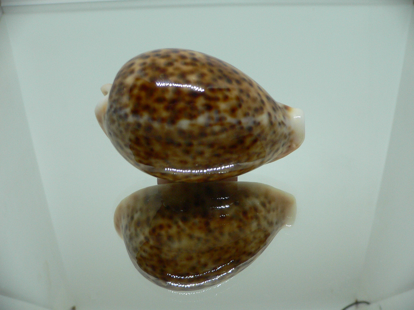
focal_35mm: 35
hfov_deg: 52.6
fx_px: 419
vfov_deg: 40.7
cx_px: 207
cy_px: 155
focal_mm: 4.6
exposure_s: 1/60
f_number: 2.8
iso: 150
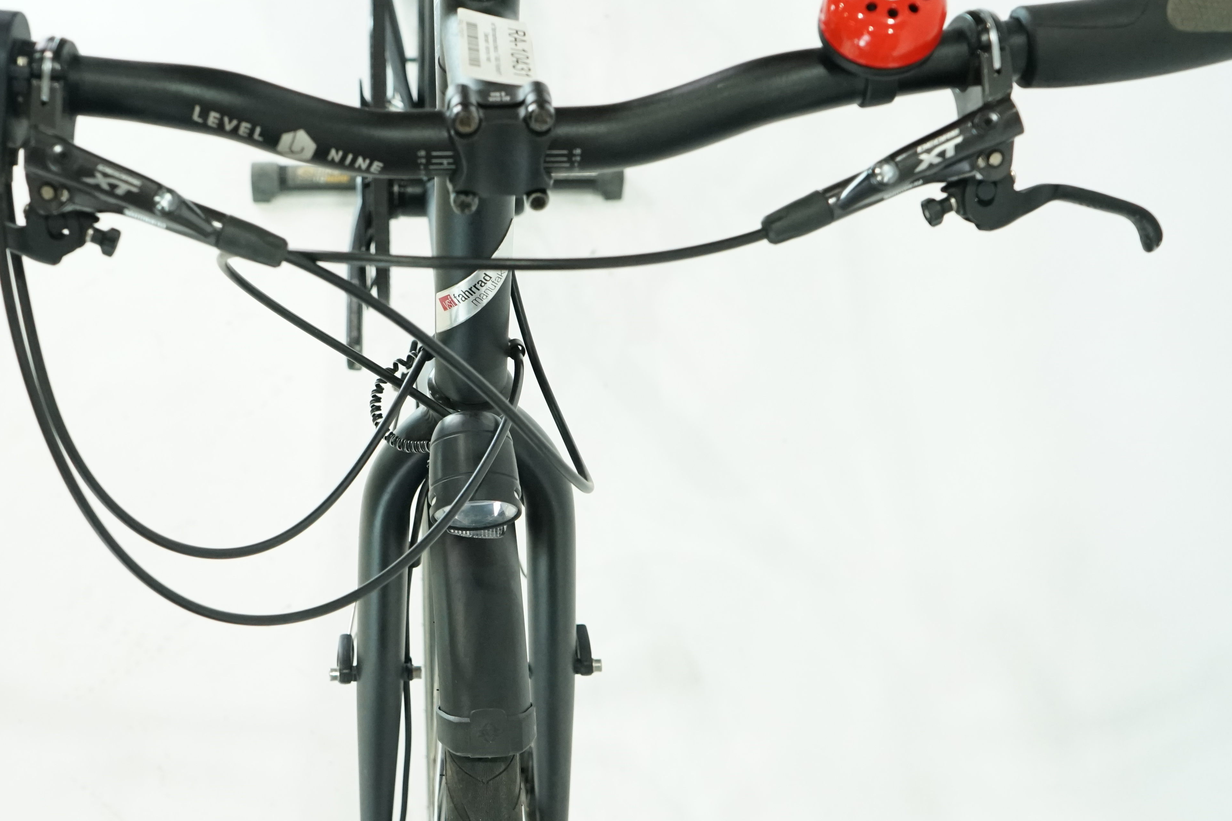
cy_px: 532
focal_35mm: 47
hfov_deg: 41.6
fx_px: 1608
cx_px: 470
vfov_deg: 28.5
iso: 2500
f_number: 5
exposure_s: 1/200
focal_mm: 30
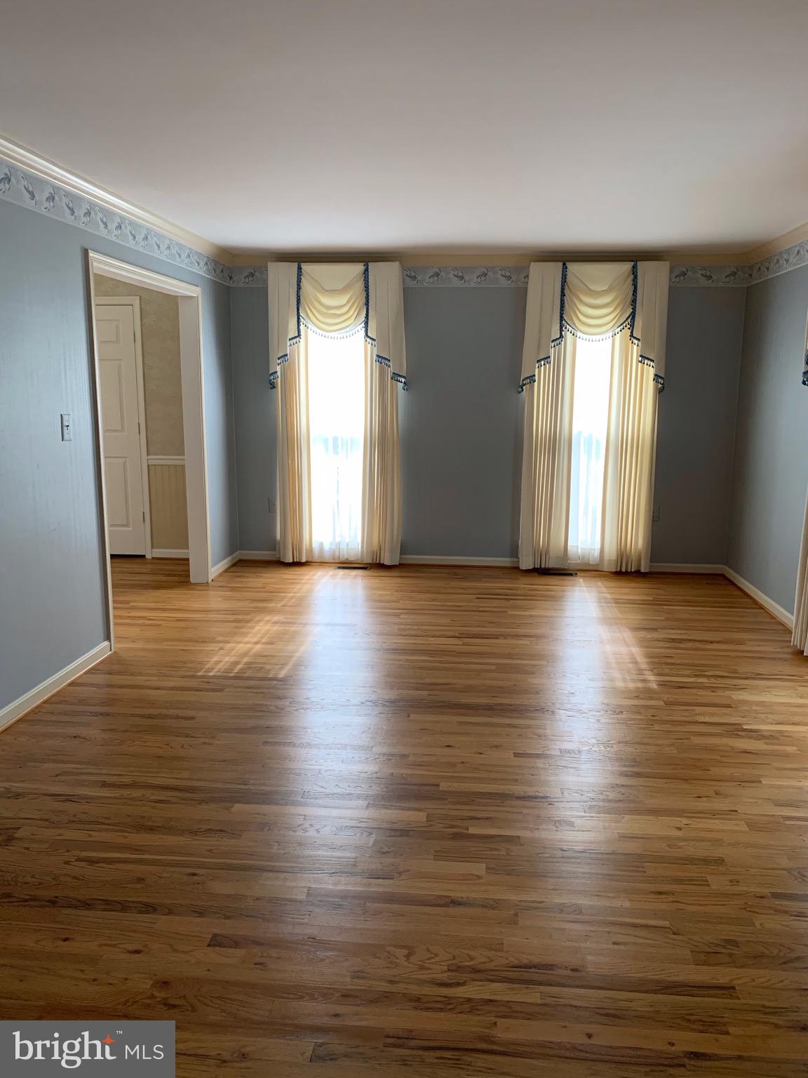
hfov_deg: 53.1
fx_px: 809
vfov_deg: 67.3
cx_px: 404
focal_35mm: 26
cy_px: 539
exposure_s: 1/60
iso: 160
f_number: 1.8
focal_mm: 4.25
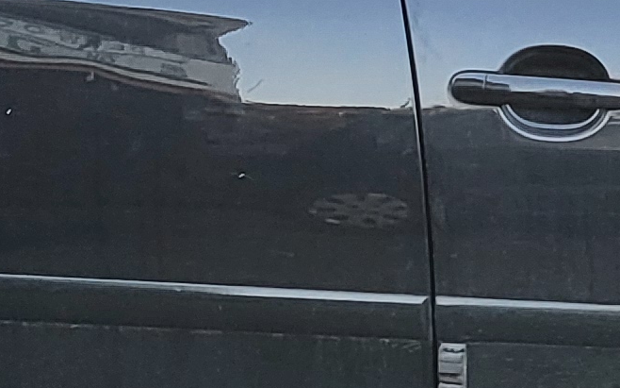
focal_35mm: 171
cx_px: 797
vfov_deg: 7.7
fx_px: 2889
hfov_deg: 11.9
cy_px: 275
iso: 64
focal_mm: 3.98
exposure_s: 1/100
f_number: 1.8
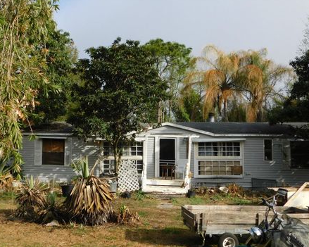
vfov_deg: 37.3
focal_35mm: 40
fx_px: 366
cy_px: 127
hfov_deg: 45.8
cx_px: 146
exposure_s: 1/800
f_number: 3.5
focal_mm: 6.3
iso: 125
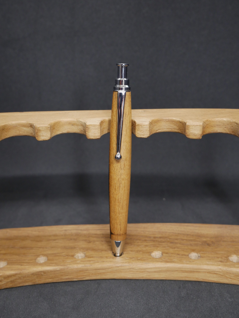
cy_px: 159
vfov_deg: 46.8
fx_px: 368
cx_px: 120
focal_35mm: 40
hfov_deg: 36.0
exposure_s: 1/60
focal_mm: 20
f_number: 4.4
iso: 800
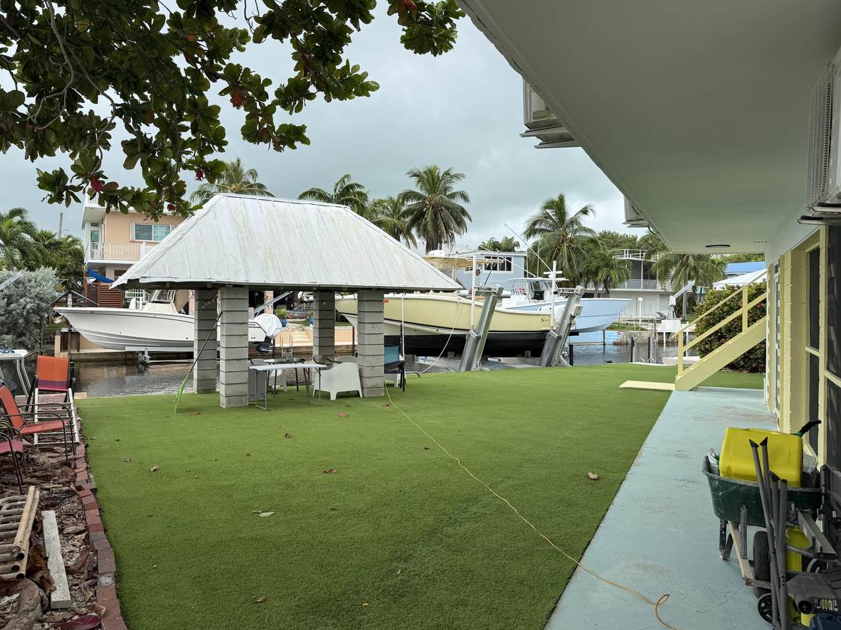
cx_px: 401
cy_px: 302
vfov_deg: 53.0
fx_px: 632
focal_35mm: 26
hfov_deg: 67.3
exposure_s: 1/1618
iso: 80
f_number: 1.78
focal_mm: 6.76
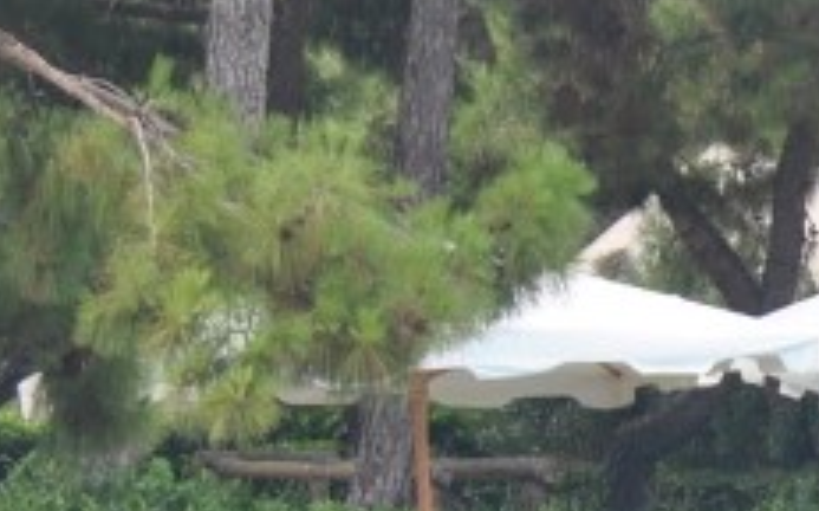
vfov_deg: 3.3
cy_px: 820
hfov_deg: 5.3
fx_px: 8810
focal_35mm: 395
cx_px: 1150
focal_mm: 52
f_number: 5.6
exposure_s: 1/125
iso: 100
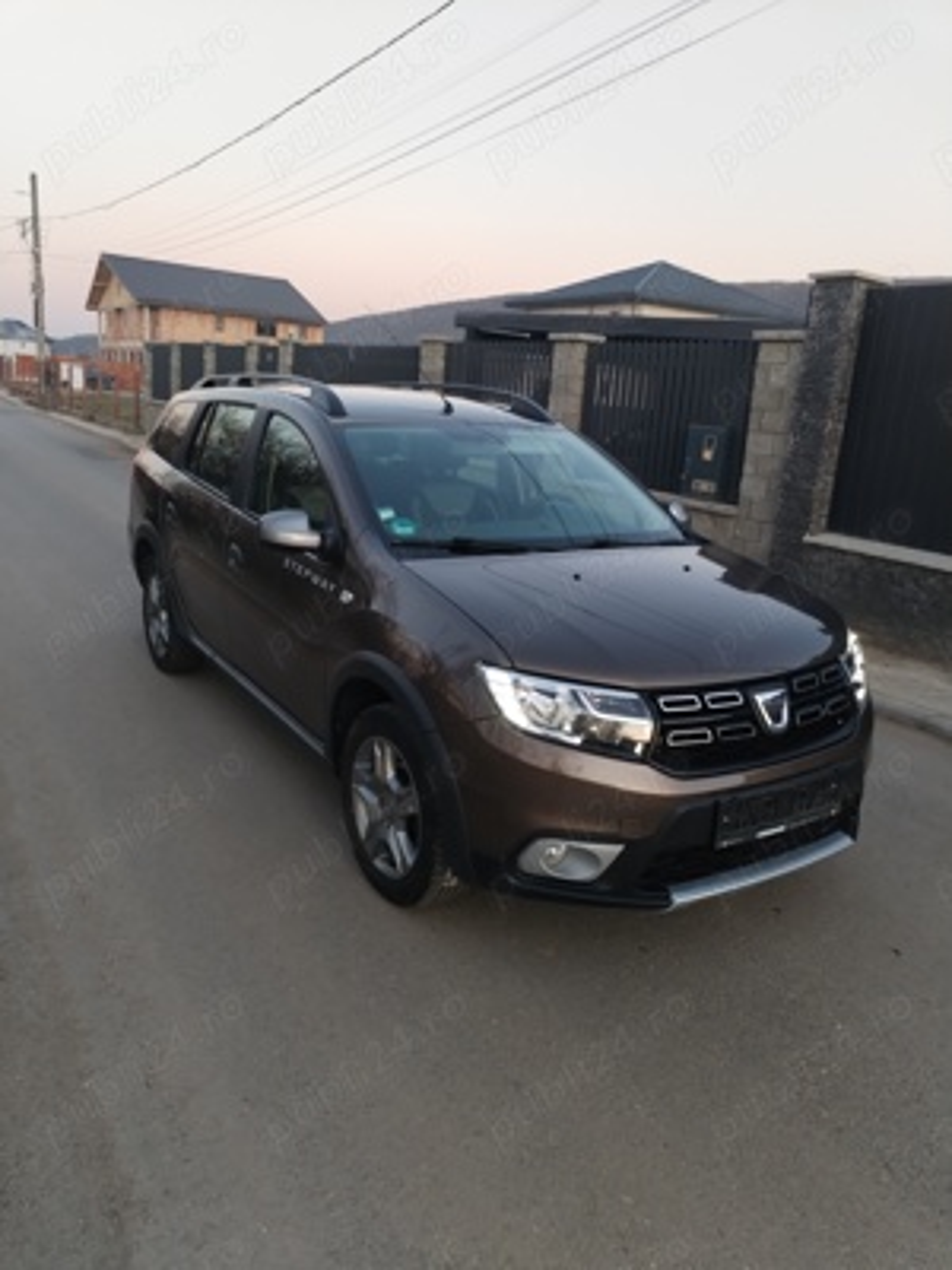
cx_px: 476
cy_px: 635
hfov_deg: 48.2
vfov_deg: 61.7
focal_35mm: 29
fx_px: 1063
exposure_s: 1/60
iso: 206
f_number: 1.8
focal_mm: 4.75
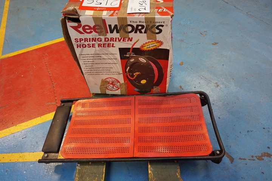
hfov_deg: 73.7
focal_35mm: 24
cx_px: 136
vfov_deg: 53.1
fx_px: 181
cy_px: 90
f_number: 3.5
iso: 2500
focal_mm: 16
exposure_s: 1/160
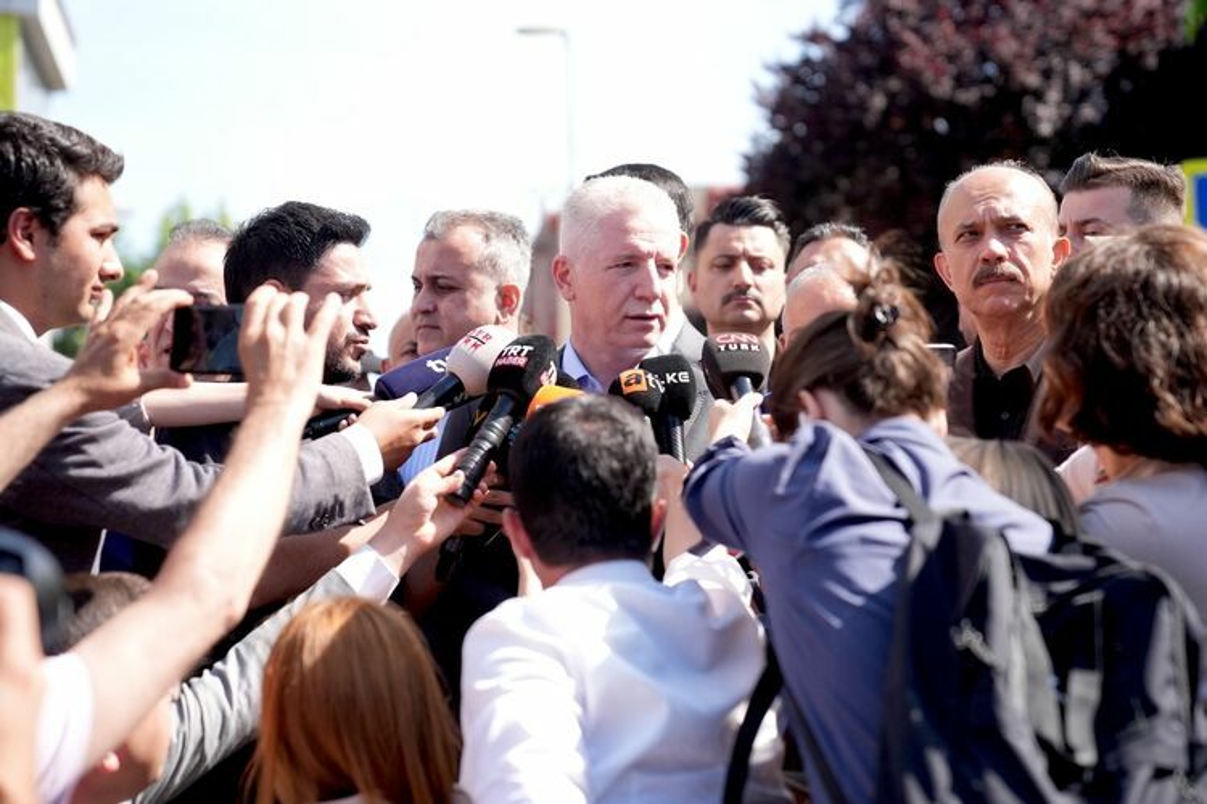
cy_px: 402
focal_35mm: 70
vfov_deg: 19.5
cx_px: 604
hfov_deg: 28.8
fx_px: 2347
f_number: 2.8
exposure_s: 1/6400
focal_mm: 70
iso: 1250
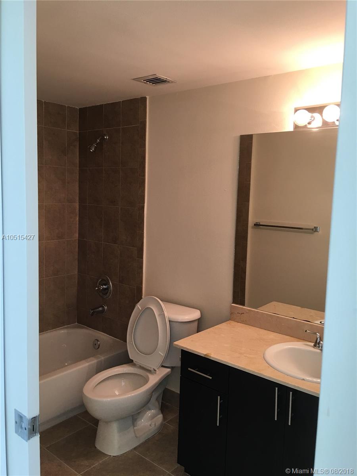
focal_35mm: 29
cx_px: 178
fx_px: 399
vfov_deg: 61.7
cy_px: 238
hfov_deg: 48.2
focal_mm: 4.15
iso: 32
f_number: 2.2
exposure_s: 1/30
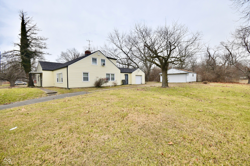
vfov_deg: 77.3
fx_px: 104
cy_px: 83
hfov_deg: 100.4
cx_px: 125
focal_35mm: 15
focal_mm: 10
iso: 640
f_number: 9
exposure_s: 1/320
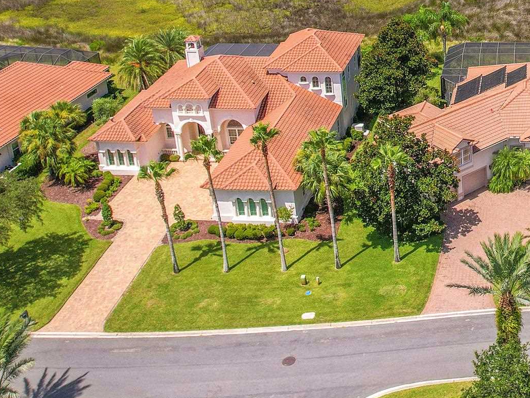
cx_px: 519
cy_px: 3
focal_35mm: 51
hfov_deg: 34.4
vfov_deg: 27.0
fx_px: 781
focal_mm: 8.38
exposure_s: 1/240
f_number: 2.8
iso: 110
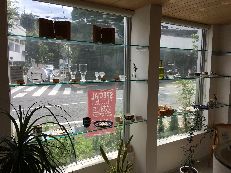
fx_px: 194
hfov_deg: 61.7
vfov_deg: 48.2
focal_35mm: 29
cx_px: 116
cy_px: 86
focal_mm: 4.15
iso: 25
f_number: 2.2
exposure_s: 1/739
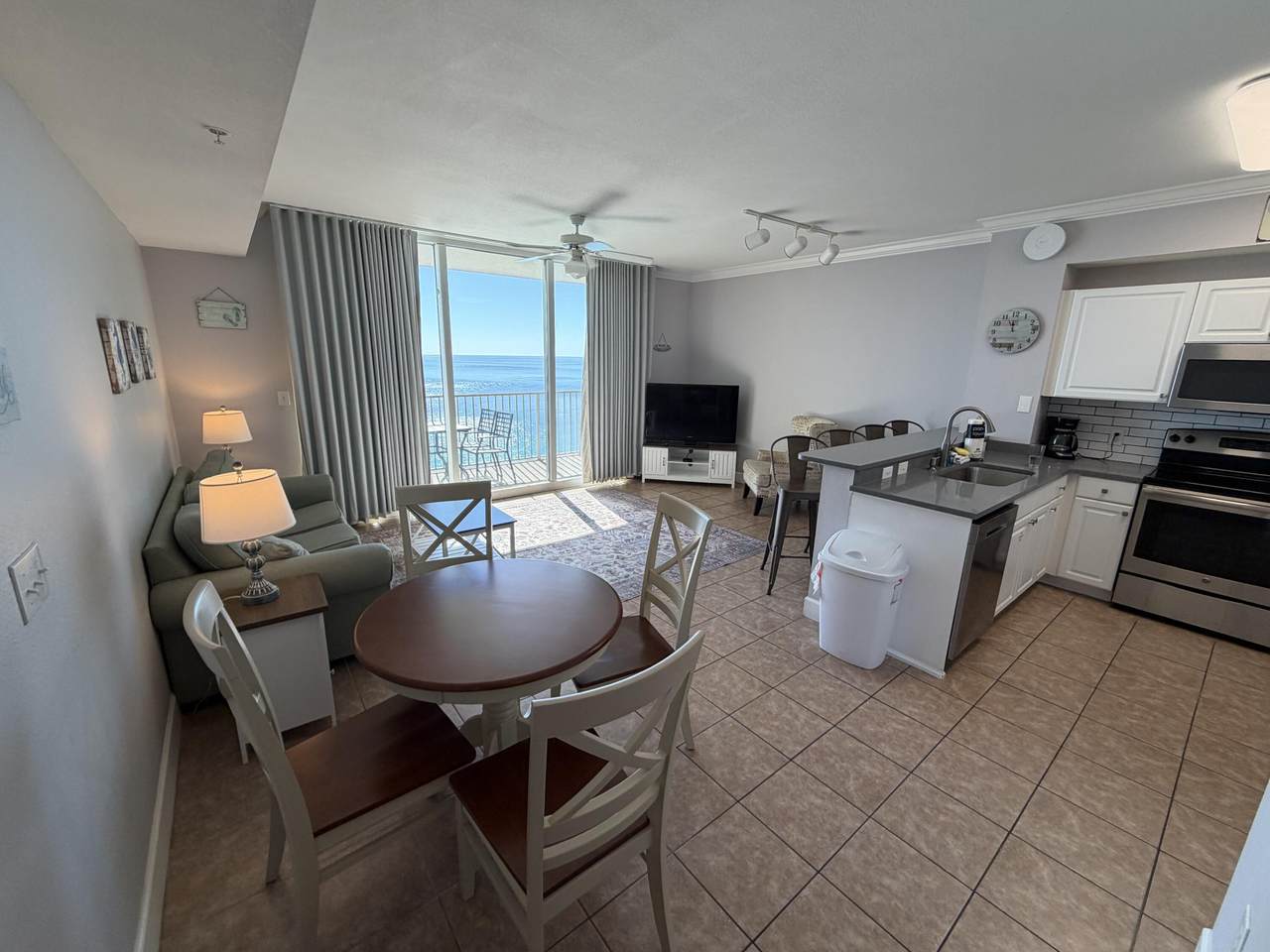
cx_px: 635
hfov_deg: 102.1
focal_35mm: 14
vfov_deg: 85.7
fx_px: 514
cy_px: 476
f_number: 2.2
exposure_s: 1/121
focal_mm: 2.22
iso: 80
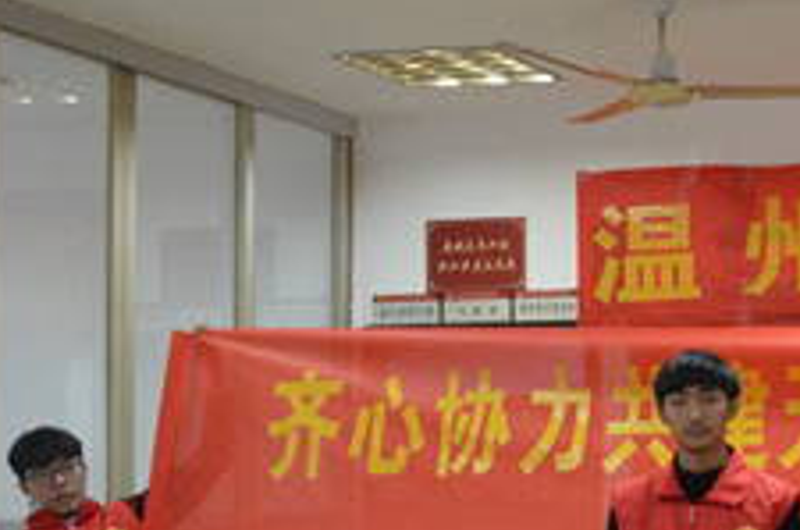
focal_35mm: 96
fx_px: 2129
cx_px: 1287
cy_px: 389
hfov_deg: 18.3
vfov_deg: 14.1
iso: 2000
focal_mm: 18
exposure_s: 1/60
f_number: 4
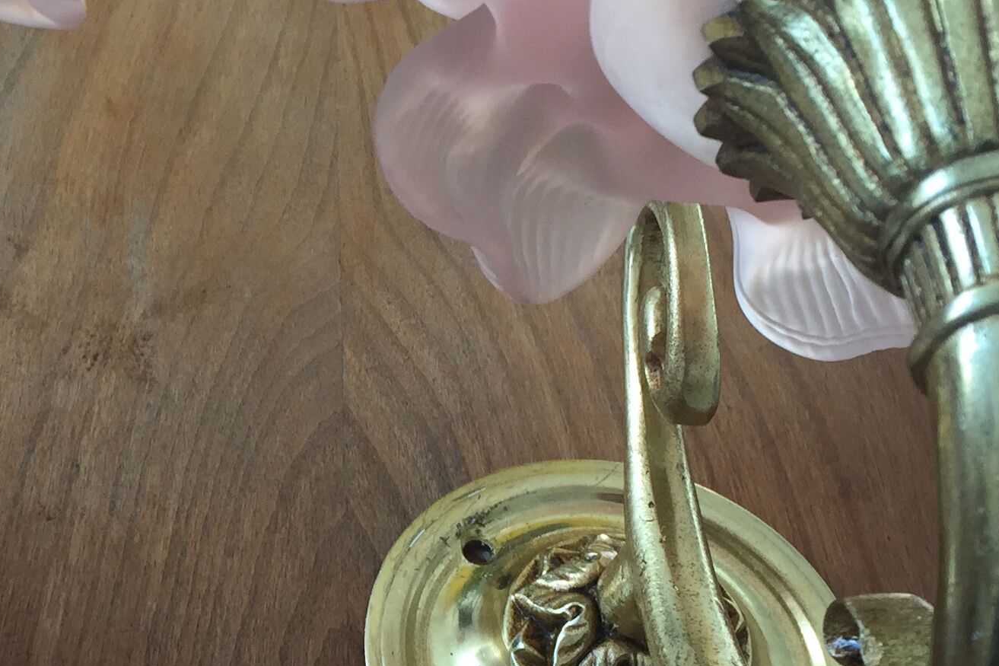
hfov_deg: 26.3
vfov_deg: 18.0
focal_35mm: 75
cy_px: 529
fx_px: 2081
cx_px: 146
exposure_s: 1/100
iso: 40
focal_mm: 4.15
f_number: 2.2
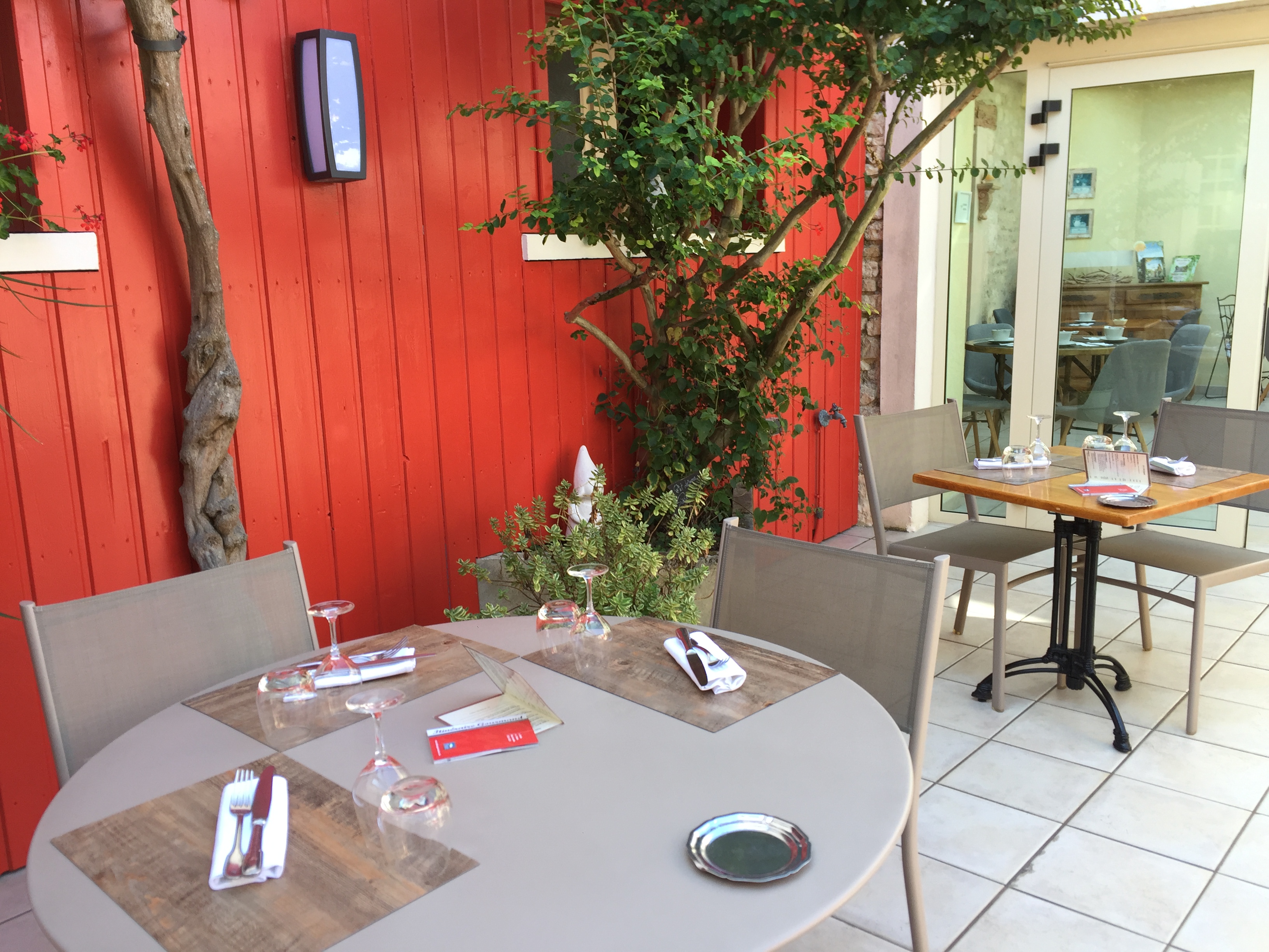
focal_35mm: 29
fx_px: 1063
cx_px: 634
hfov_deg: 61.7
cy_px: 476
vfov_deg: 48.2
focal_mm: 4.15
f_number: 2.2
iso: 32
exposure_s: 1/115
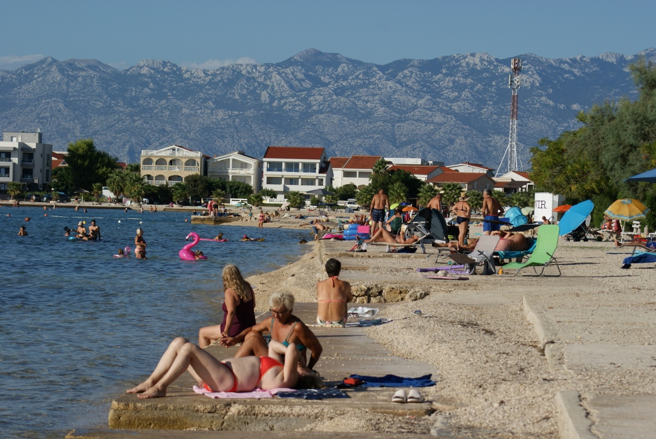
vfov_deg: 9.2
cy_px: 220
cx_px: 328
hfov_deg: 13.7
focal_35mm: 150
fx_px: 2736
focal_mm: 100
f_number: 8
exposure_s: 1/500
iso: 100
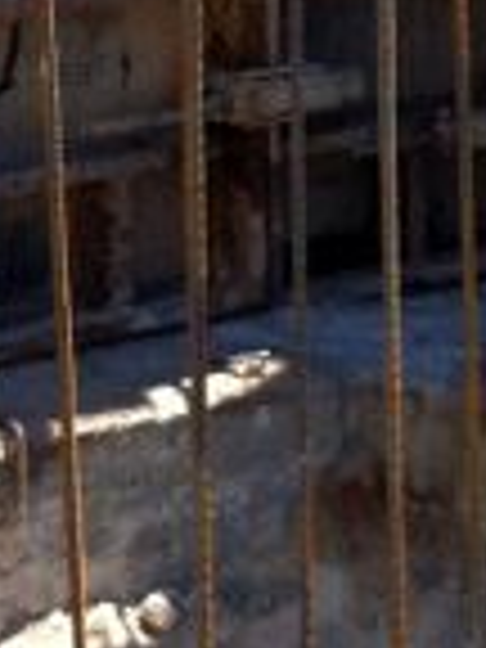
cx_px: 162
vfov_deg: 8.7
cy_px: -585
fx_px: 4081
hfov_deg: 6.8
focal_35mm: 218
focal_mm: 3.85
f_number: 2.8
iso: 80
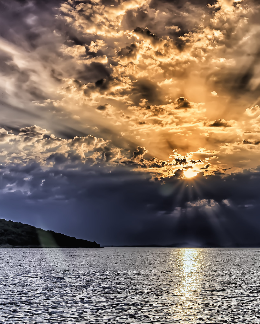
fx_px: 414
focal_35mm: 43
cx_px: 211
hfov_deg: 33.8
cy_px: 160
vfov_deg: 42.9
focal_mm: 20
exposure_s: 1/125
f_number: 13
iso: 200
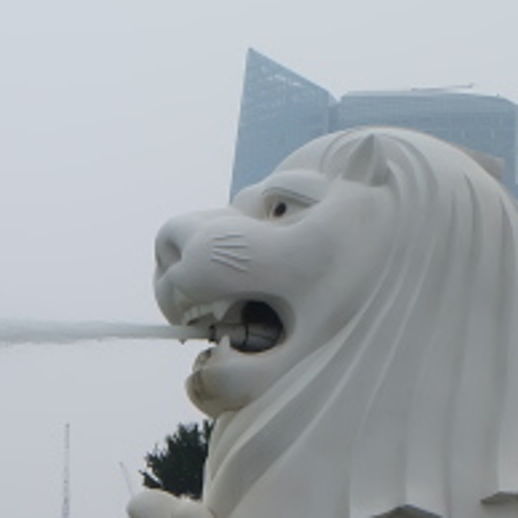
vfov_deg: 10.6
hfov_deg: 10.7
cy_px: 861
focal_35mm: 157
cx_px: -272
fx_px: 2658
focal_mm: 23.2
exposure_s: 1/420
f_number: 10
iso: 400
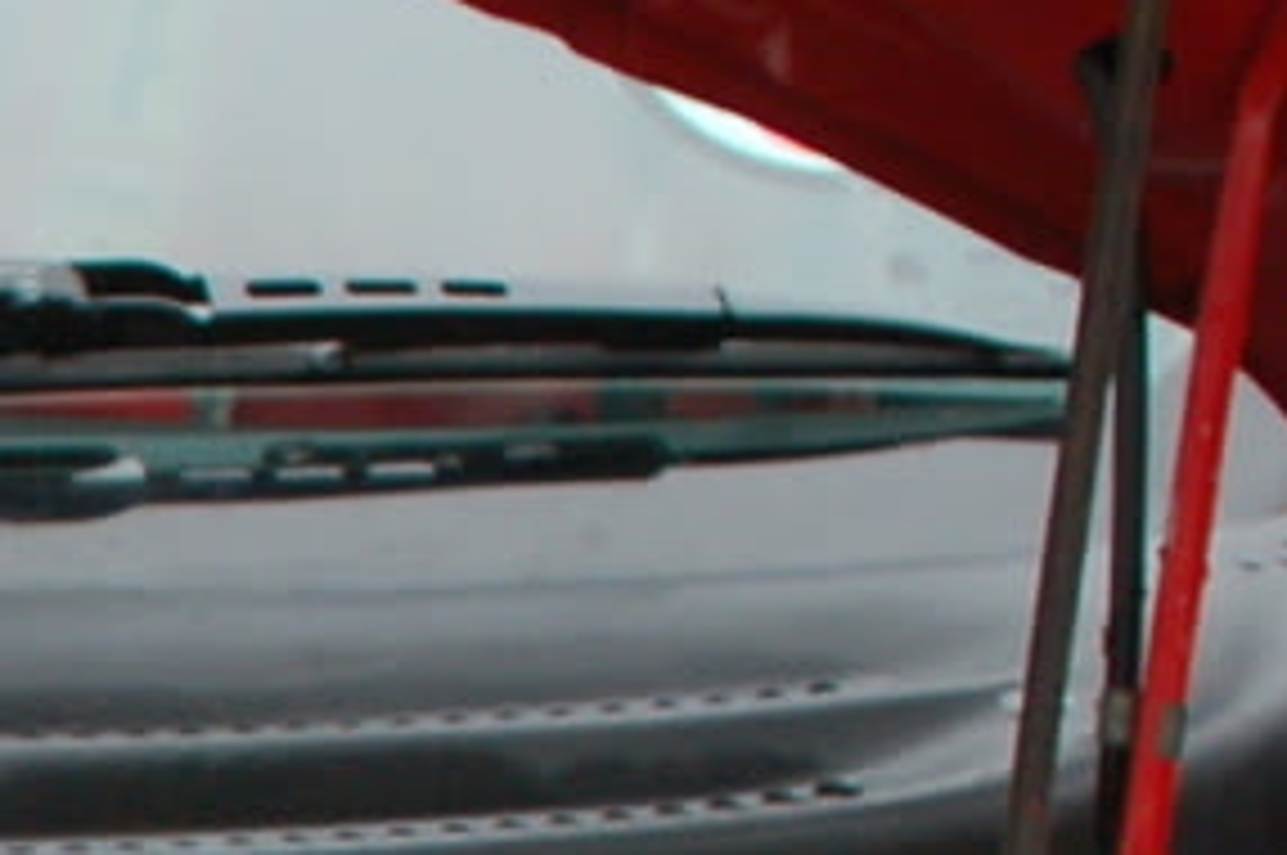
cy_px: 2396
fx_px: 9106
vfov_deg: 5.1
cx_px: -2430
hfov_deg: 7.3
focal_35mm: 255
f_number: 4.5
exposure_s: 1/80
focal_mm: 28
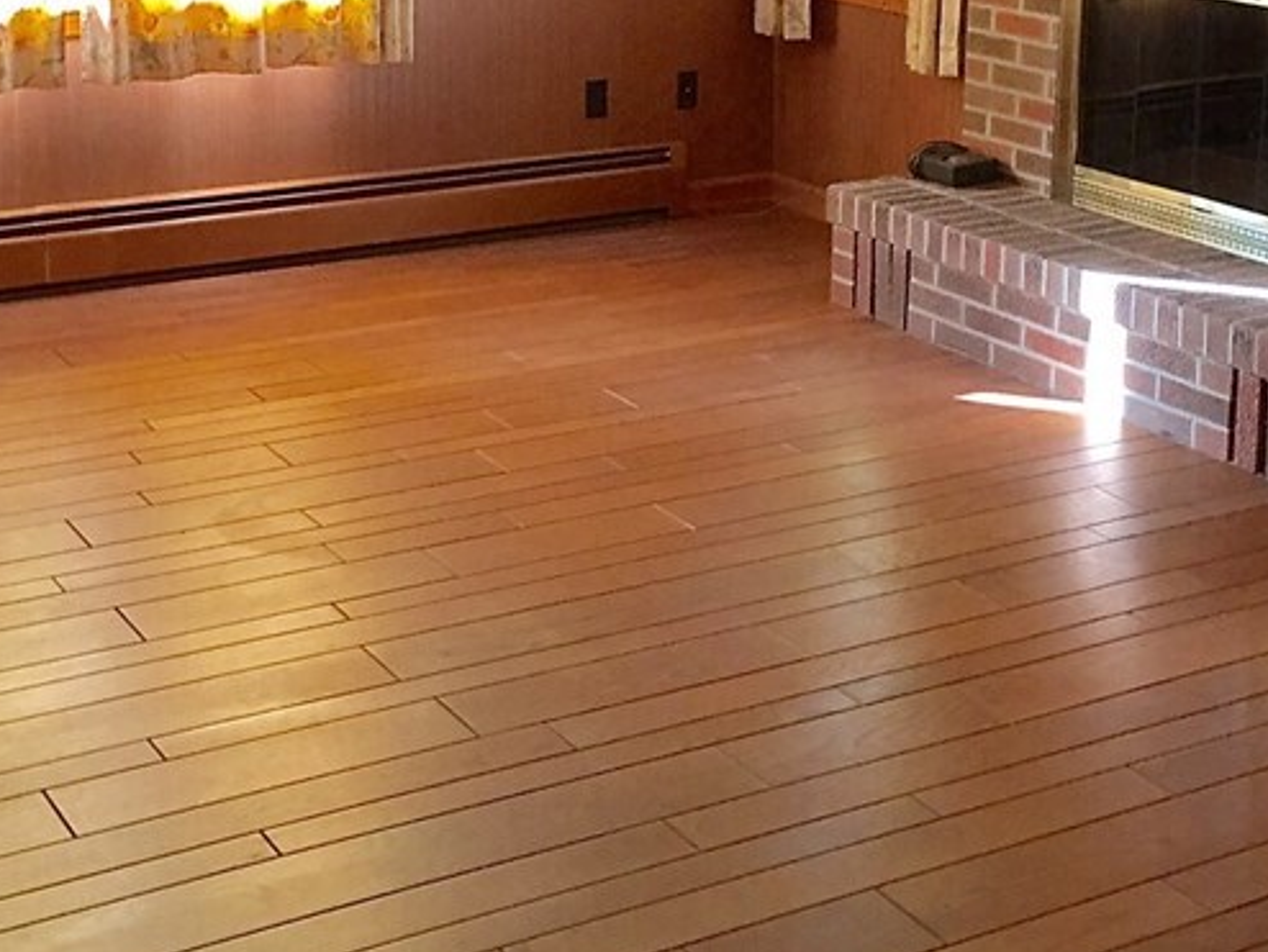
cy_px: 118
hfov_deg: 32.1
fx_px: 2199
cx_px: 574
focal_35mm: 60
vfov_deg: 23.8
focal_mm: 4.15
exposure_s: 1/30
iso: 100
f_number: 2.2
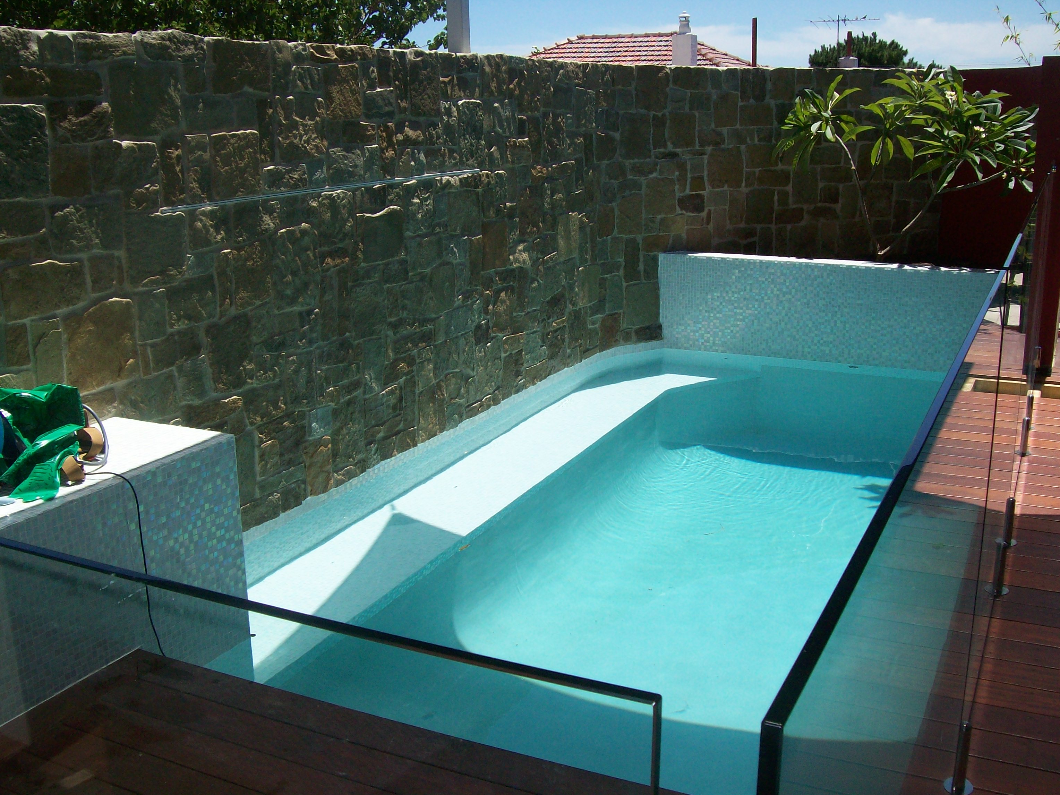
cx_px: 530
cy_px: 398
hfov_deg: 51.4
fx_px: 1102
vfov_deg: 39.7
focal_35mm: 36
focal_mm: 6
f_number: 4.8
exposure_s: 1/618
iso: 80
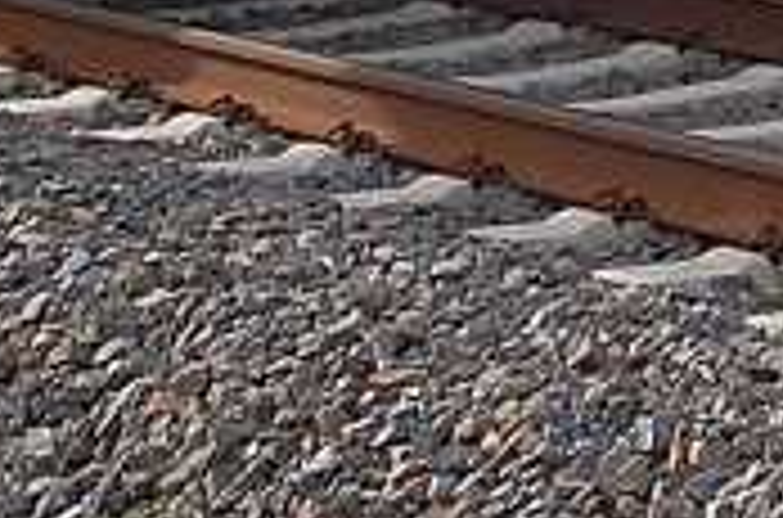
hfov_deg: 8.3
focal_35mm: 247
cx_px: 1008
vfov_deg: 5.4
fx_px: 5358
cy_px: -502
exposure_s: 1/1000
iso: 280
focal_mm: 28
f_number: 4
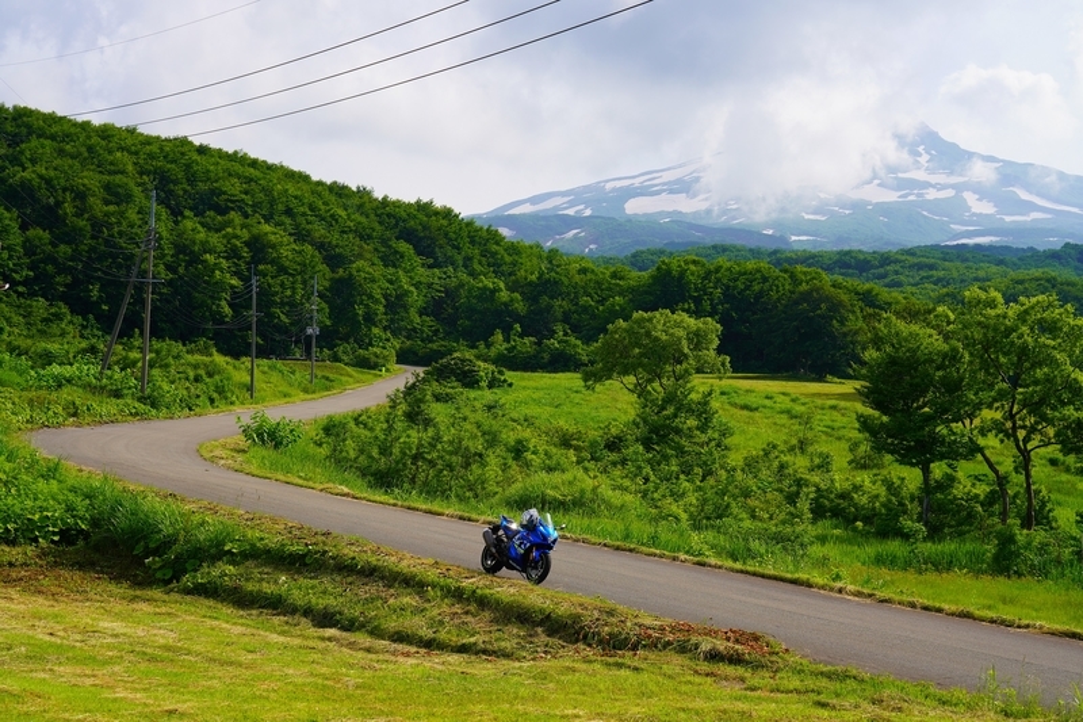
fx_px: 1835
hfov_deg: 32.9
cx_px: 542
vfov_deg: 22.3
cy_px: 361
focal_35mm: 61
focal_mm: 61
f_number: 5.6
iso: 100
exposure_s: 1/640
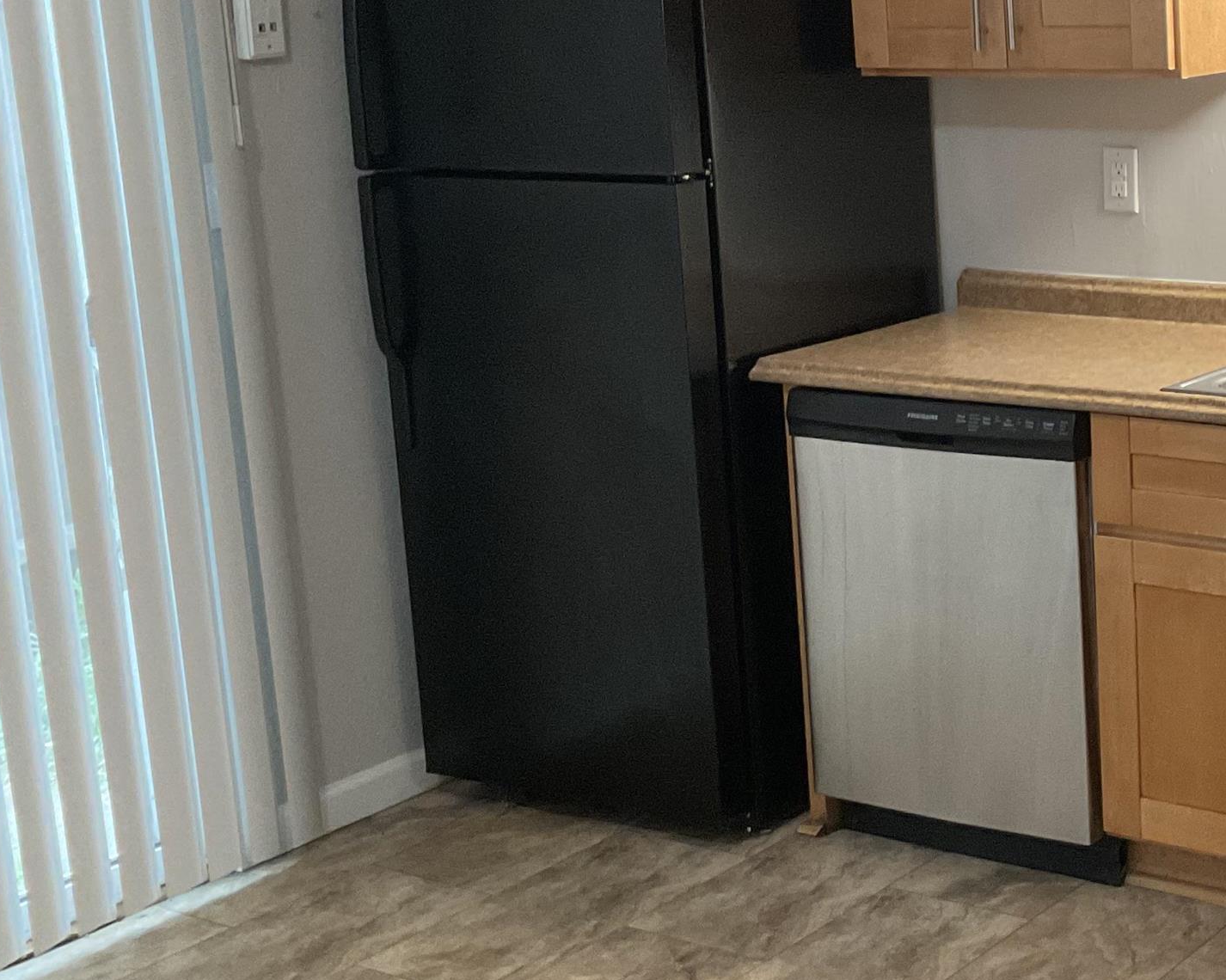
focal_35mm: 61
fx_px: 2213
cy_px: 399
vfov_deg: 24.9
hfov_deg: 28.7
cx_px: 1268
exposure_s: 1/60
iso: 200
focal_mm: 3
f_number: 1.8
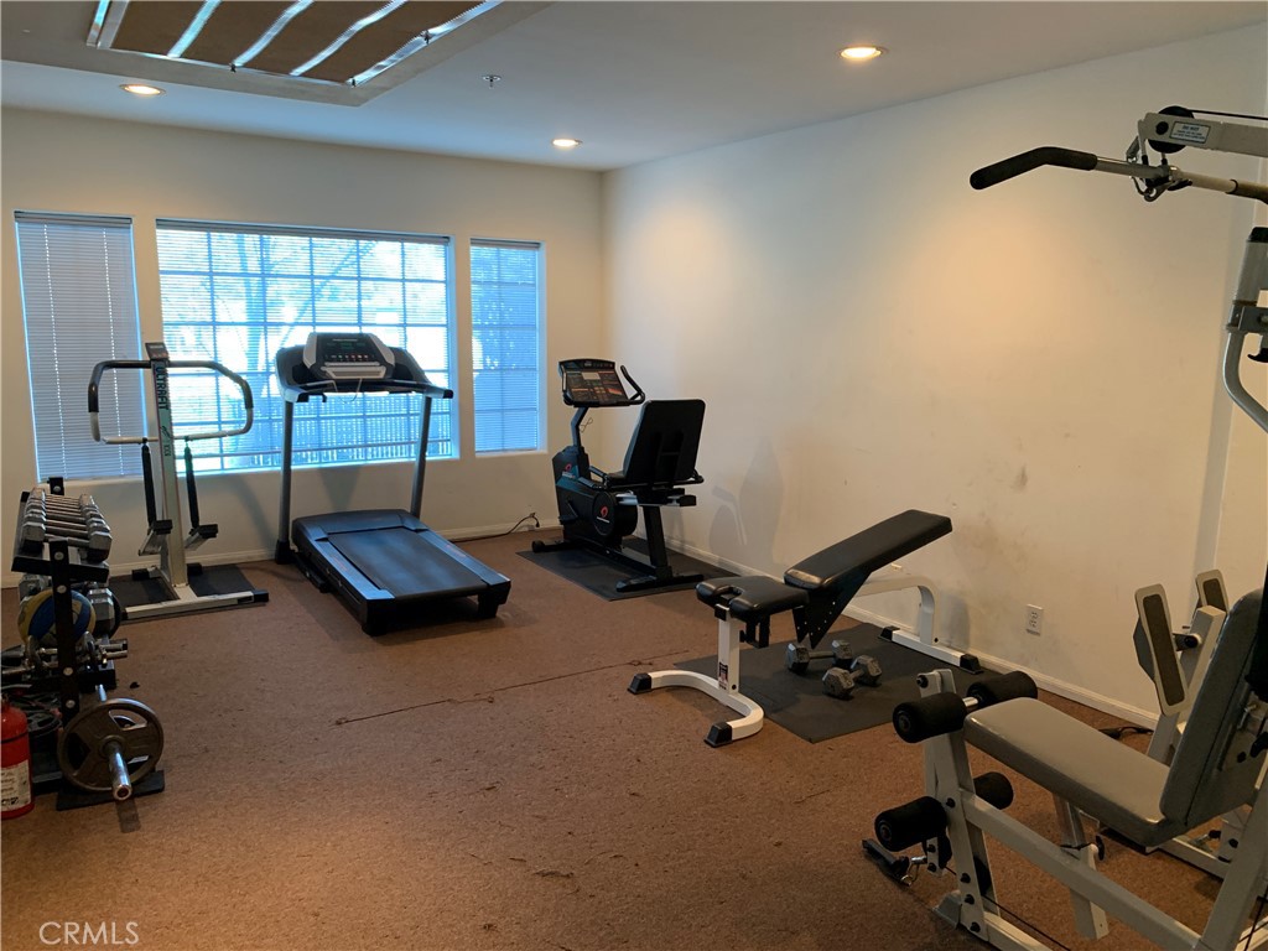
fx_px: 952
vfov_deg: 53.1
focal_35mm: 26
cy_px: 476
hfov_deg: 67.3
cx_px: 634
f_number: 1.8
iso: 160
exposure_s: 1/60
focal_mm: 4.25
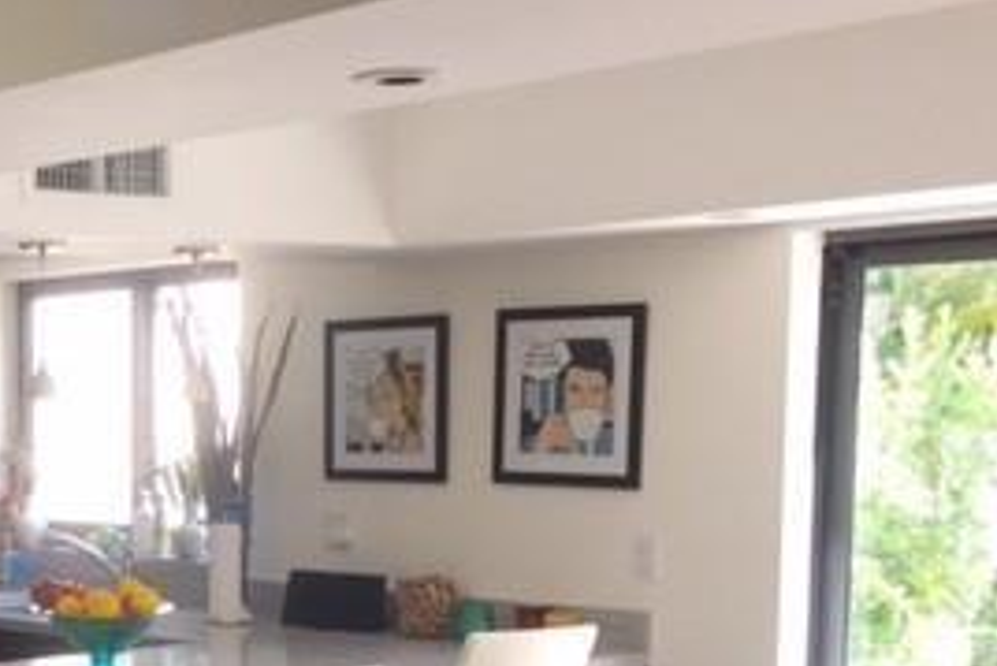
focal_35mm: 72
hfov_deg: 26.1
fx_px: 1995
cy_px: 644
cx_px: -71
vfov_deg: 18.5
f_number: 2.2
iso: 40
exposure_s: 1/120
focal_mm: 4.15
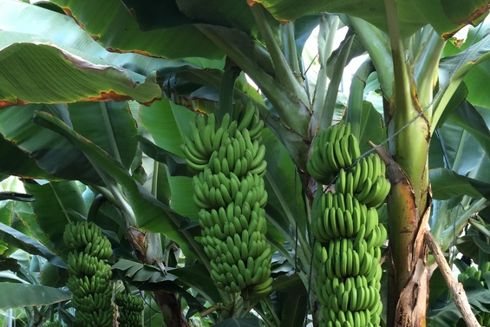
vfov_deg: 30.5
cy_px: 320
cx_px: 248
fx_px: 558
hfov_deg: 47.4
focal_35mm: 41
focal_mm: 4.15
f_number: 2.2
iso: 40
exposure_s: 1/40
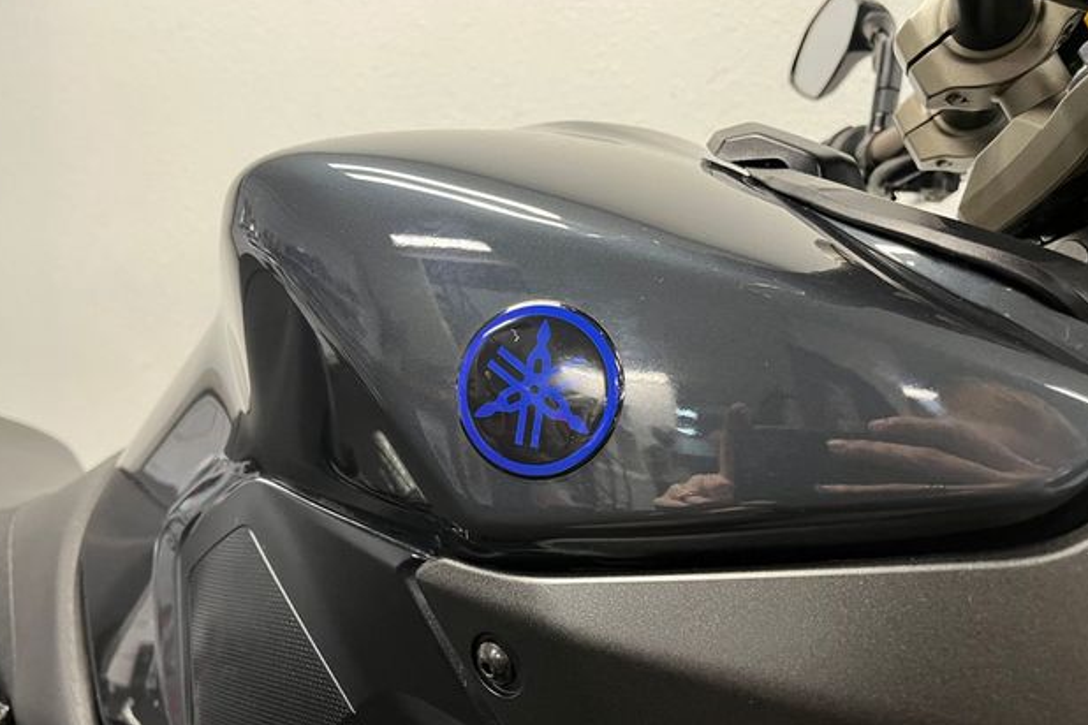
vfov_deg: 46.3
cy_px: 401
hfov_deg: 65.5
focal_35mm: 28
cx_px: 537
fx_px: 846
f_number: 1.6
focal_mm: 5.1
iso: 200
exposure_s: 1/50
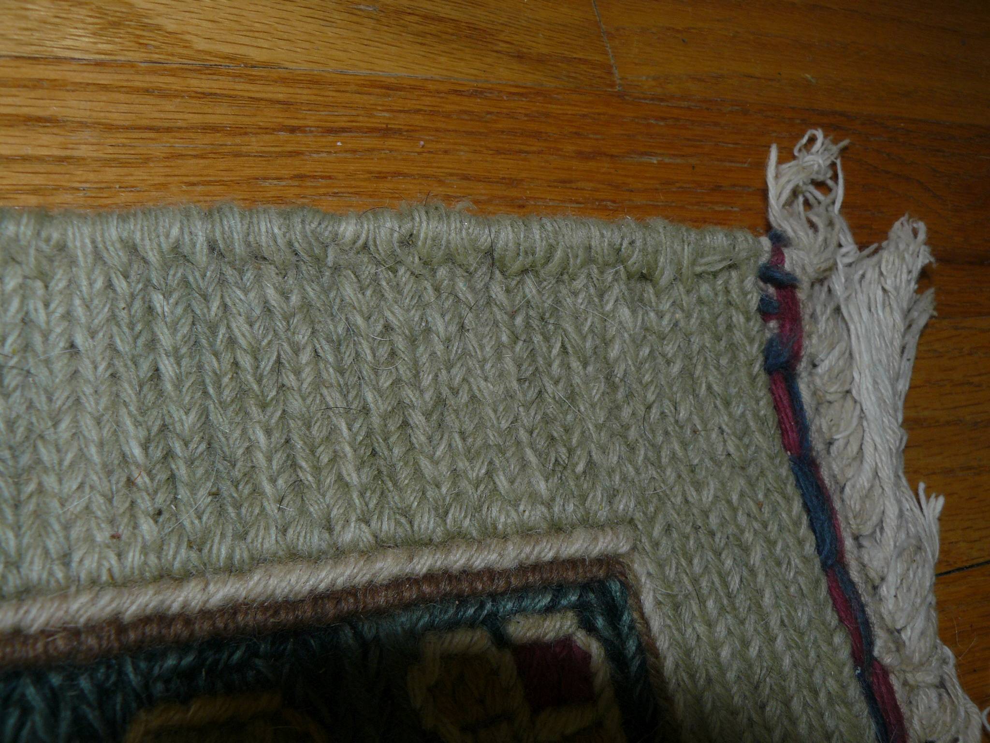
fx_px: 1030
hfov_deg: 51.4
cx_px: 495
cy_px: 372
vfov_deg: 39.7
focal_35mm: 36
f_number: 4
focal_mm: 6
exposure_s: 1/20
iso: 100
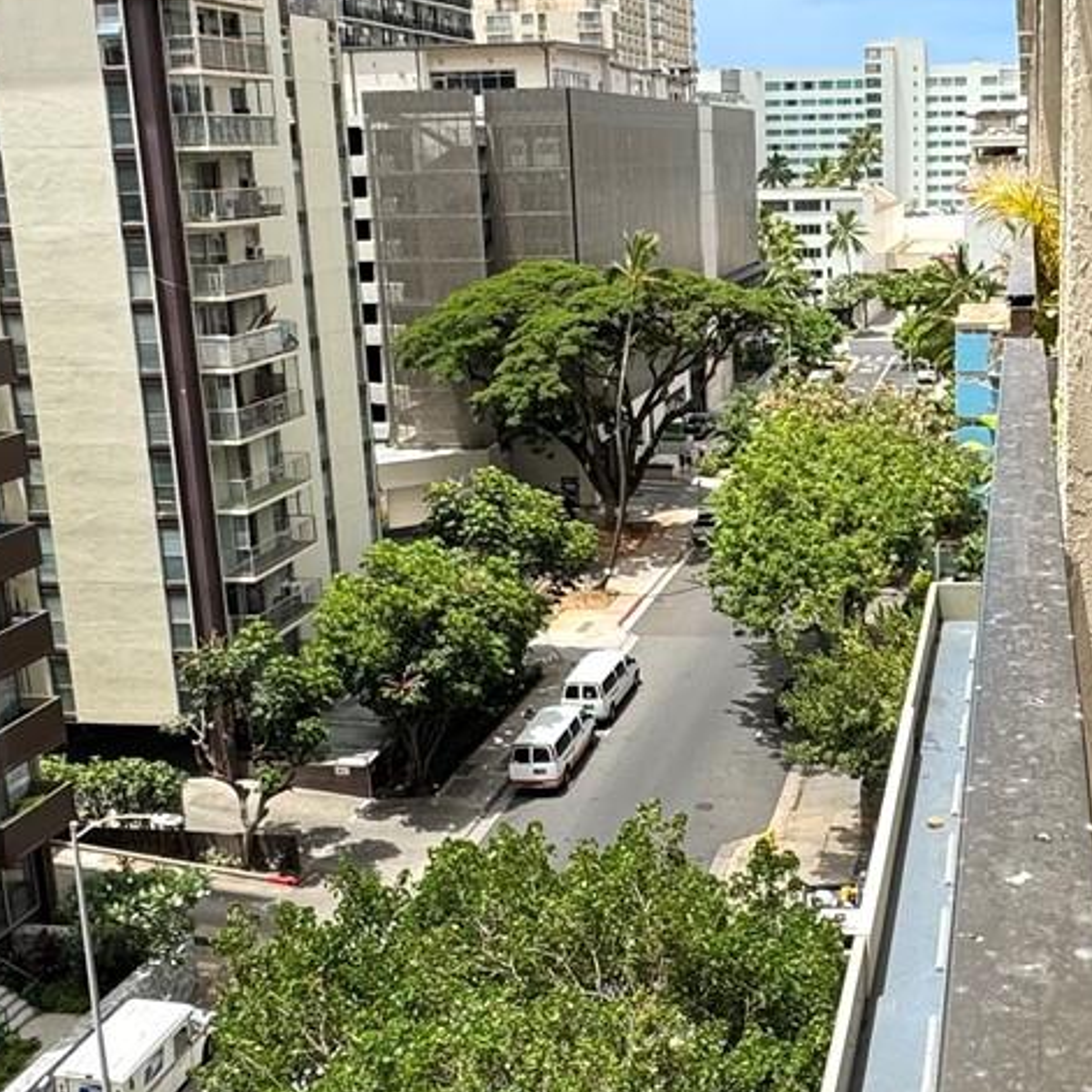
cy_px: 464
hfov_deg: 39.0
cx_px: 821
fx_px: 1499
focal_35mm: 42
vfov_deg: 39.9
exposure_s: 1/1236
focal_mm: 2.22
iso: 40
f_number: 2.2
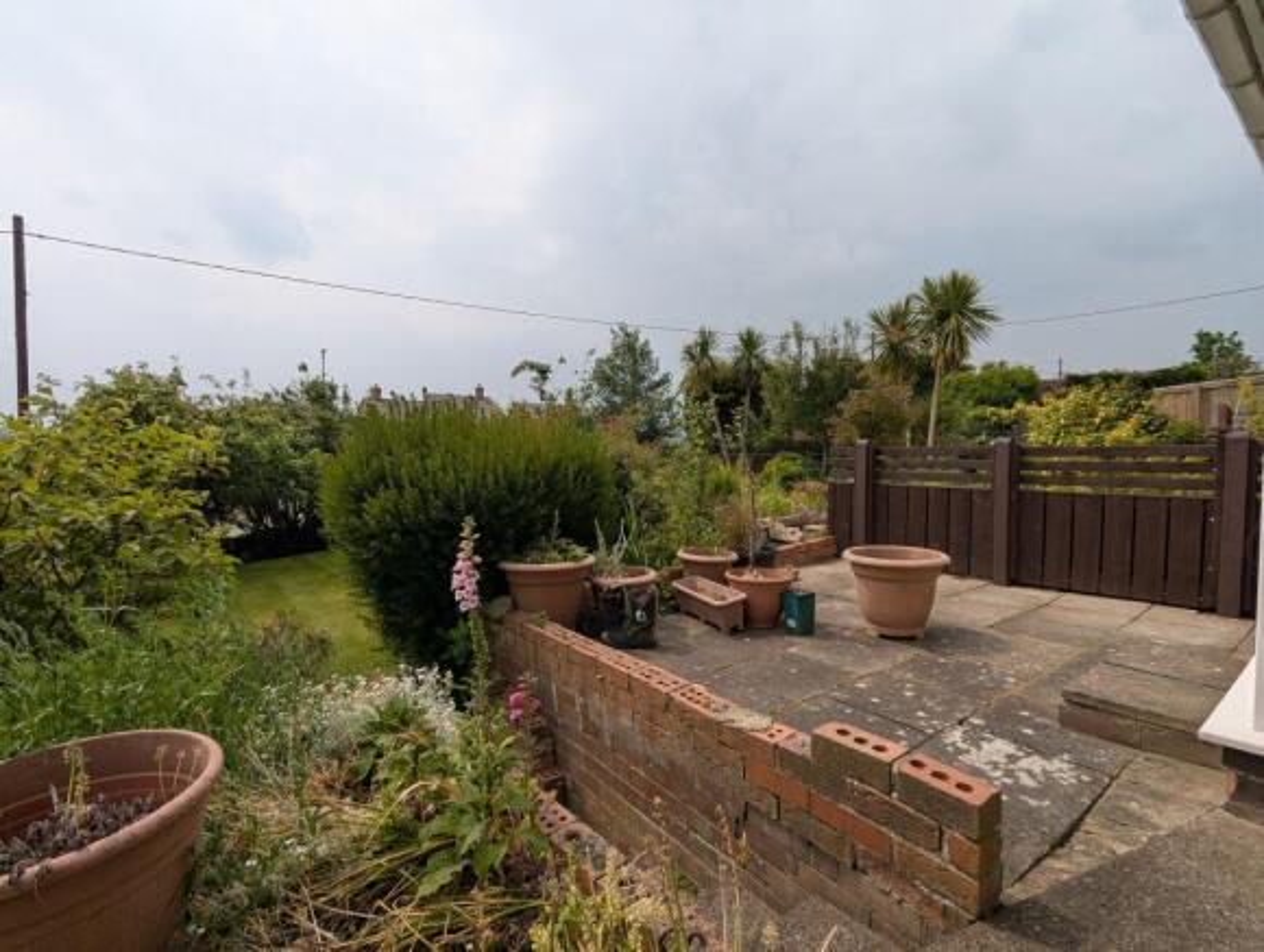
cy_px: 476
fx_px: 585
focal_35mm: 16
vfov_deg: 78.3
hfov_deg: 94.4
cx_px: 632
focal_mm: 2.35
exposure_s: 1/1789
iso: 51
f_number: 2.2
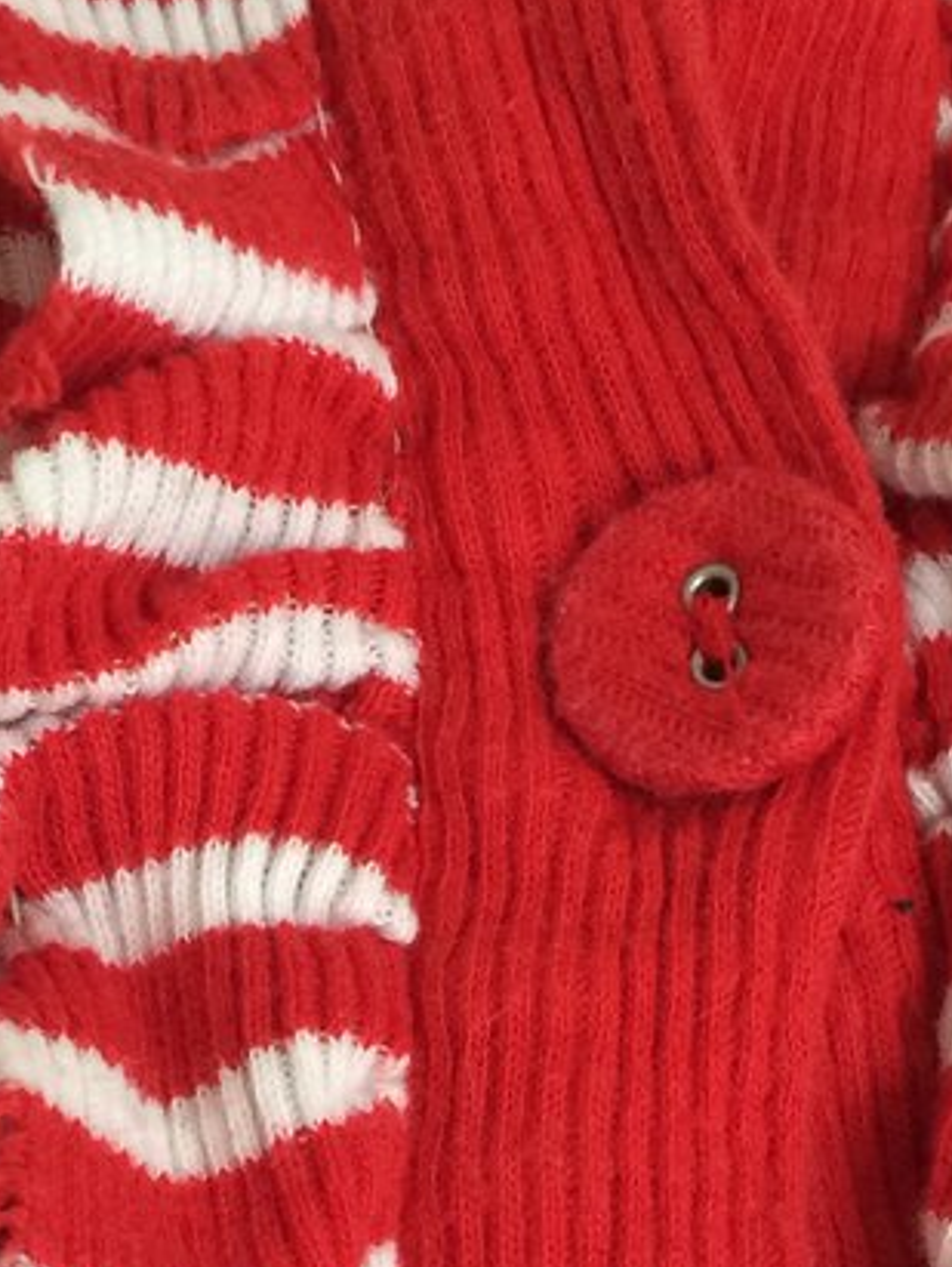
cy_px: 1346
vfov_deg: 20.0
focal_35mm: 94
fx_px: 3442
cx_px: 481
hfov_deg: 15.7
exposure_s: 1/30
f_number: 2.2
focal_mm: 4.15
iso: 125
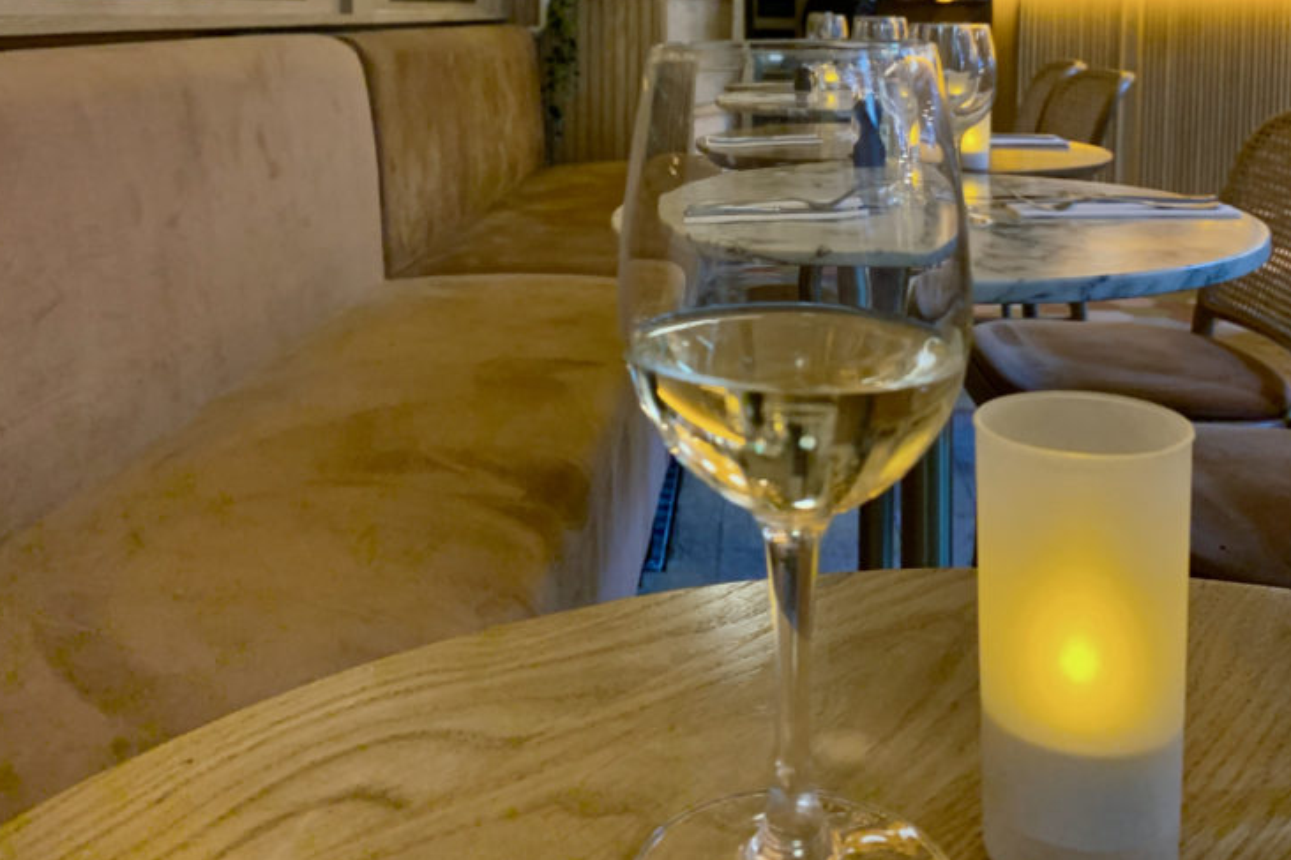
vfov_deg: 34.3
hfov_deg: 51.9
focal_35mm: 37
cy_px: 113
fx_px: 1326
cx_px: 652
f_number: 1.8
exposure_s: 1/33
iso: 400
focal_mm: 4.25
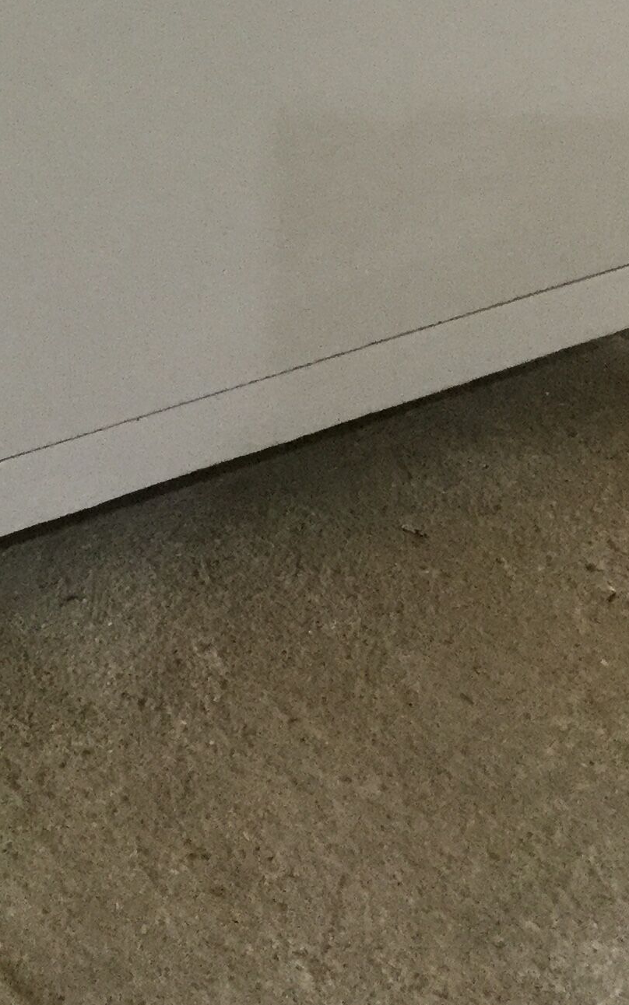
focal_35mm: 83
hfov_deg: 15.6
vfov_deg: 23.1
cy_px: -166
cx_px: 130
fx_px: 2275
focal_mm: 3.3
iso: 200
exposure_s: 1/33
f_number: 2.4
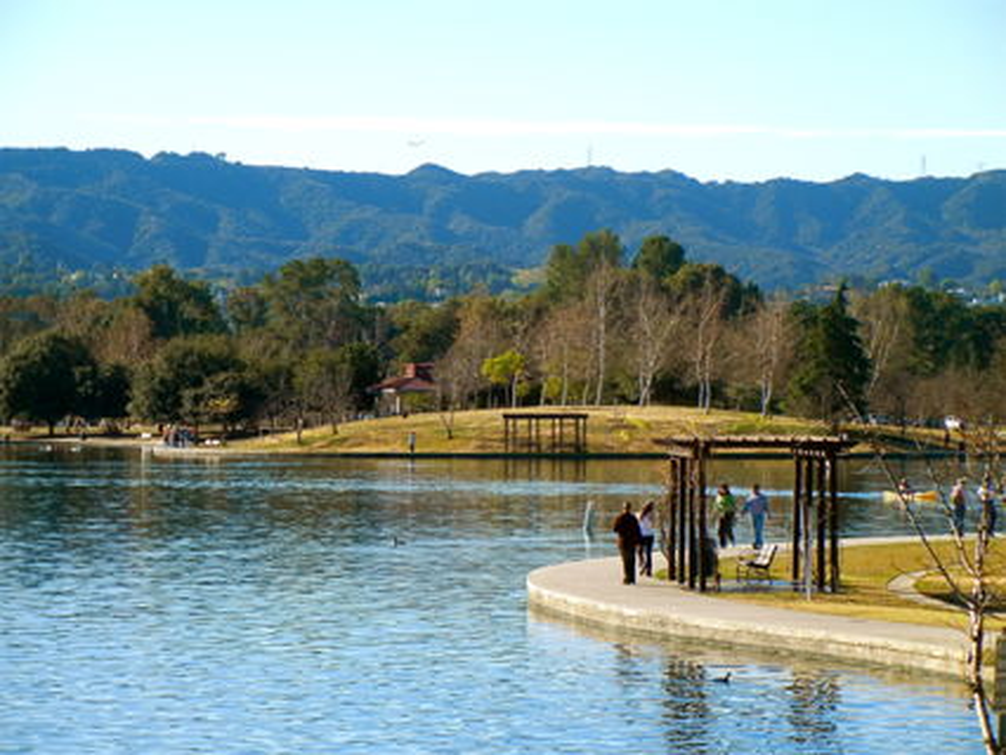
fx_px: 4420
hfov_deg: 13.0
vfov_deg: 9.8
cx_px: 503
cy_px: 378
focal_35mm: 152
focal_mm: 27.4
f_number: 4.6
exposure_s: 1/707
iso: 160
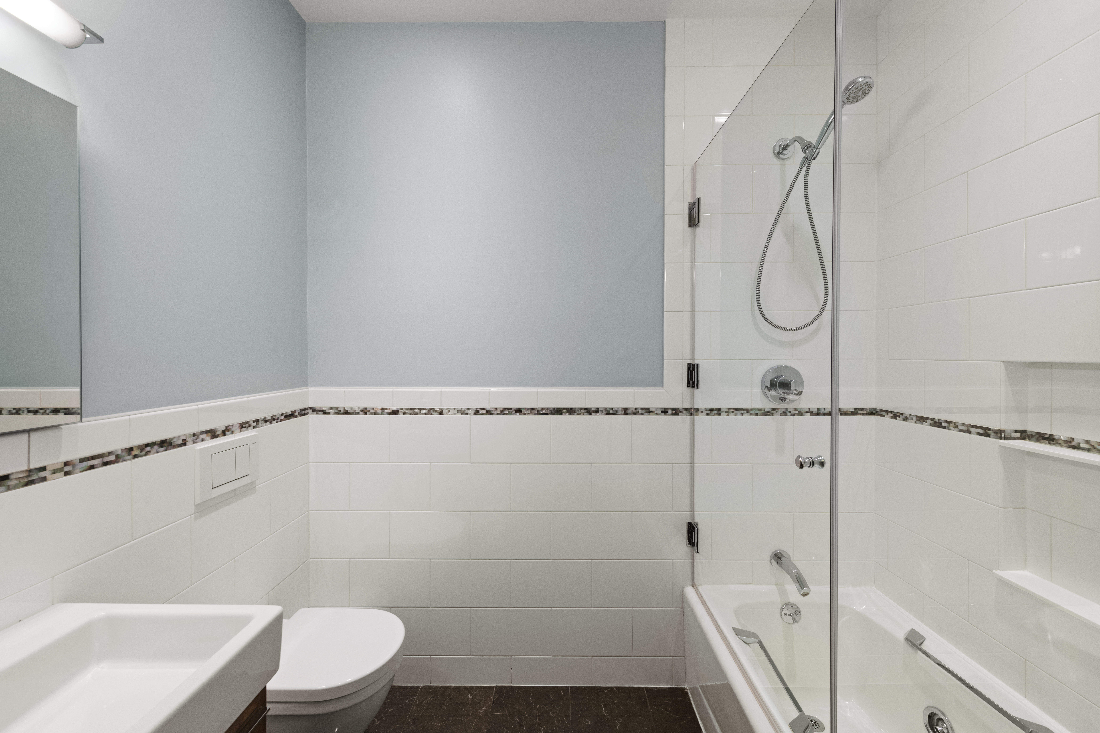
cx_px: 550
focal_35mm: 14
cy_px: 366
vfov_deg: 81.2
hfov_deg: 104.3
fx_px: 428
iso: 320
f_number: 9
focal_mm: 14
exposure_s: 1/3
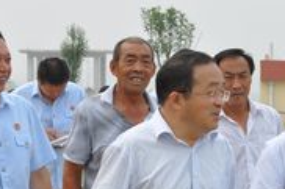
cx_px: 213
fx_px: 1305
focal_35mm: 165
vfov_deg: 8.3
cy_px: 130
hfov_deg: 12.4
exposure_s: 1/320
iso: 200
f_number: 9
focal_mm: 50
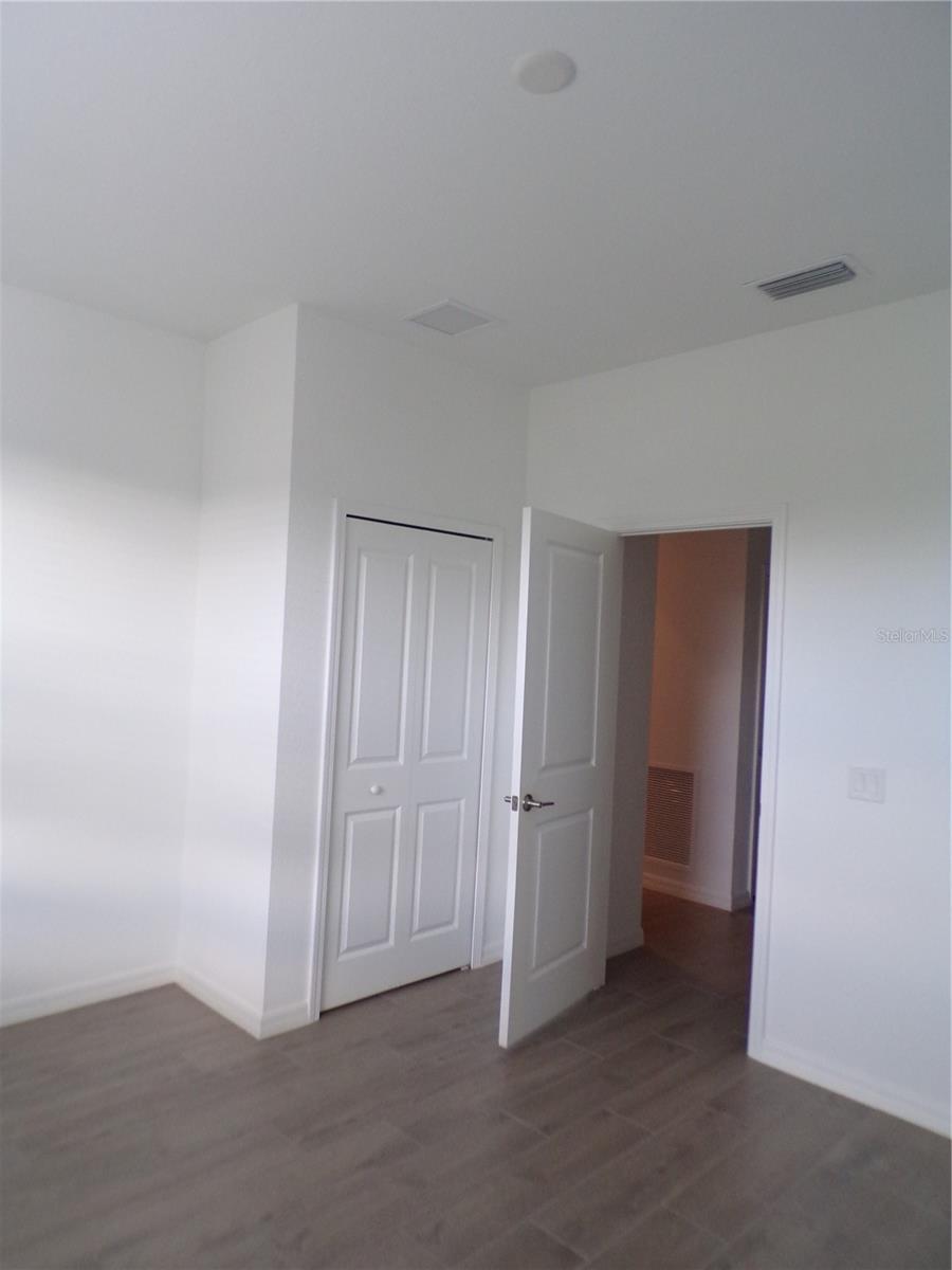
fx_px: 880
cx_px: 476
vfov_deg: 71.6
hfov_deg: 56.8
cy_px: 635
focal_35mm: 24
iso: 200
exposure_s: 1/34
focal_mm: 4.3
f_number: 3
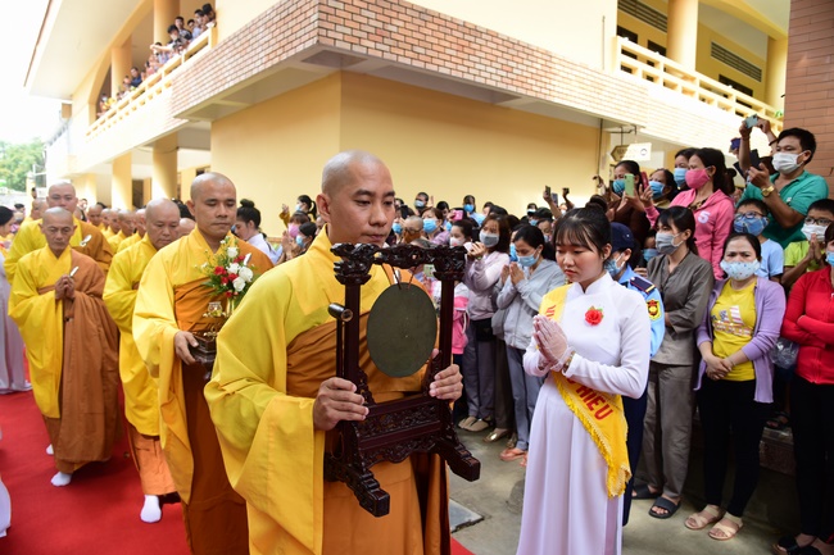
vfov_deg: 53.1
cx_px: 417
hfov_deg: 73.8
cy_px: 278
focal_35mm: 24
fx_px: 556
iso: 320
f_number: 5.6
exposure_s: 1/160
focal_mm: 24
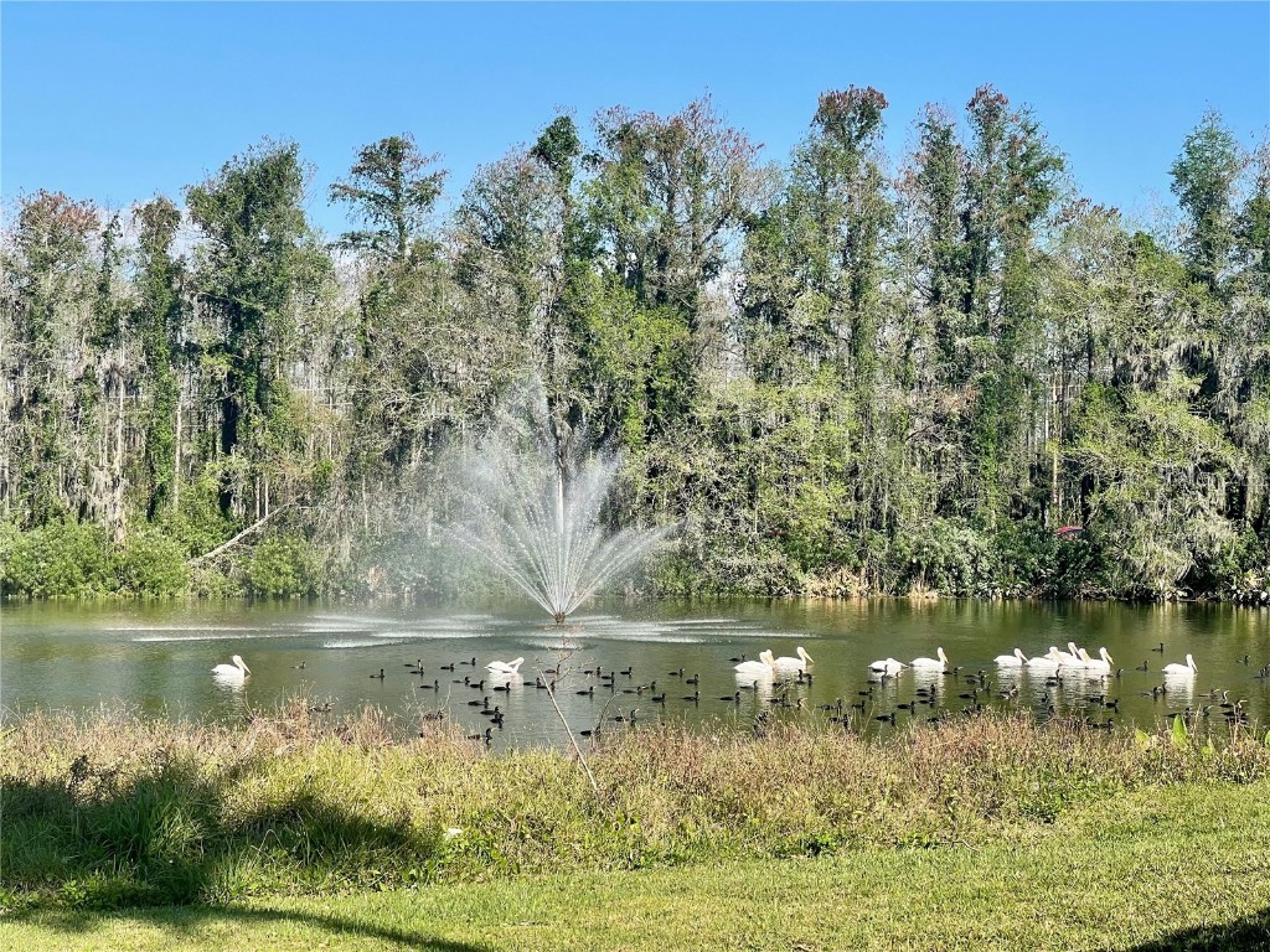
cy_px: 476
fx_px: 2348
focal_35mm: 64
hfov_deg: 30.3
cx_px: 635
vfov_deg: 22.9
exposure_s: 1/861
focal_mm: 7.5
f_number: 2.2
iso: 20
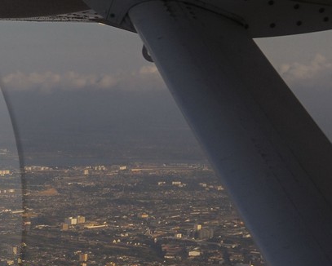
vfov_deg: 13.0
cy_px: 212
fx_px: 1160
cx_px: -314
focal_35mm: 118
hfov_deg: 14.0
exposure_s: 1/500
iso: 200
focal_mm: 32
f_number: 8
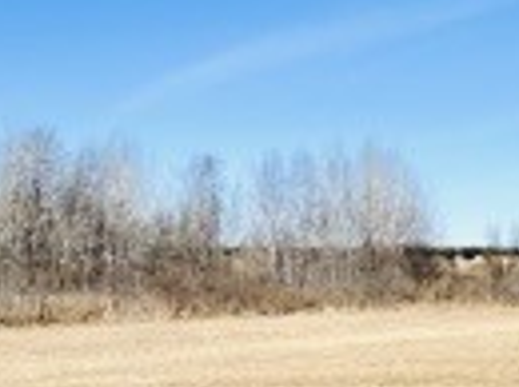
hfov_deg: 27.6
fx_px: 1033
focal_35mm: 69
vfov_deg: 20.8
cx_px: 100
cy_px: 339
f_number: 2.2
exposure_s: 1/2747
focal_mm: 2.22
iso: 50
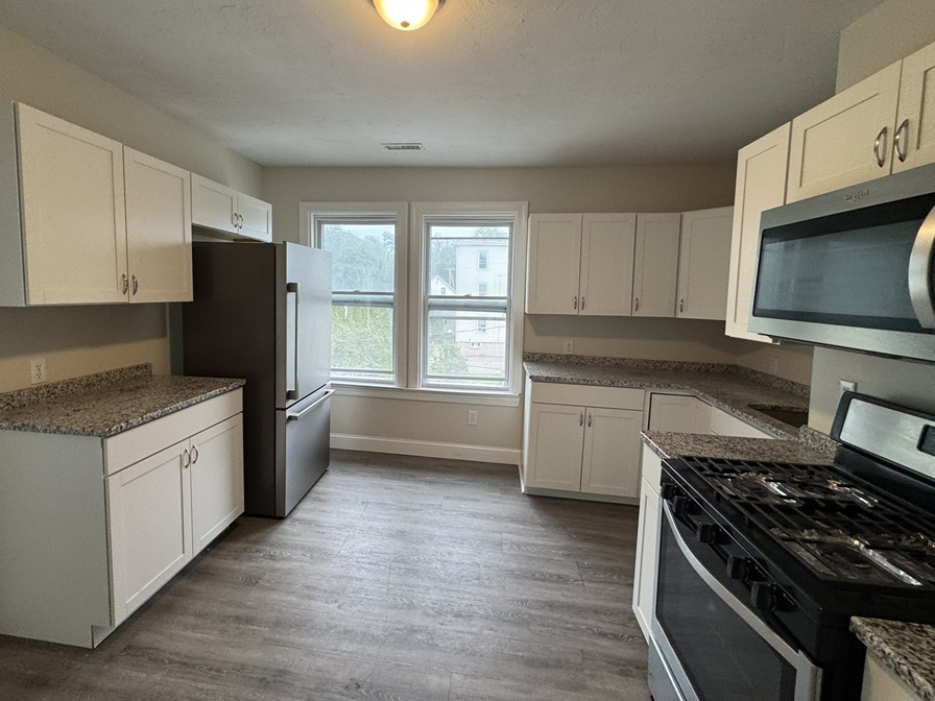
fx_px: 432
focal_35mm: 16
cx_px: 435
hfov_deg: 94.4
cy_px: 324
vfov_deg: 78.0
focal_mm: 2.22
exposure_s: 1/120
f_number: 2.2
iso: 125
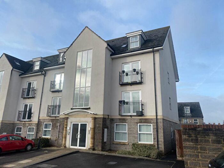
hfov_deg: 67.3
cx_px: 112
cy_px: 84
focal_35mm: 26
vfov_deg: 53.1
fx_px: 168
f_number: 1.8
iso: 32
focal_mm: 4.25
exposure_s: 1/1678
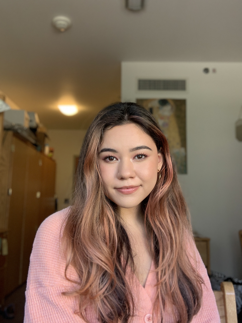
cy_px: 162
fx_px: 298
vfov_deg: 56.8
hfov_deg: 44.2
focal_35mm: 32
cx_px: 121
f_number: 2.2
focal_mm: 2.87
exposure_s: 1/60
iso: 125
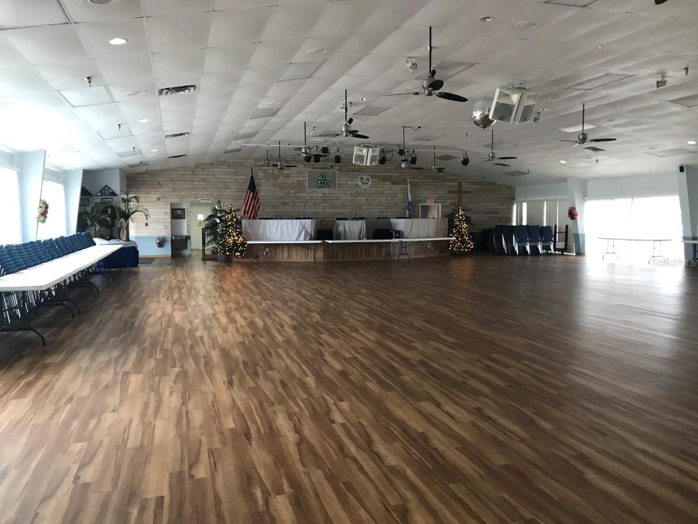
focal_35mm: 28
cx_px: 349
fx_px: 565
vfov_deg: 49.7
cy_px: 262
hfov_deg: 63.4
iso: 40
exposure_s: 1/17
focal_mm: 3.99
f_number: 1.8
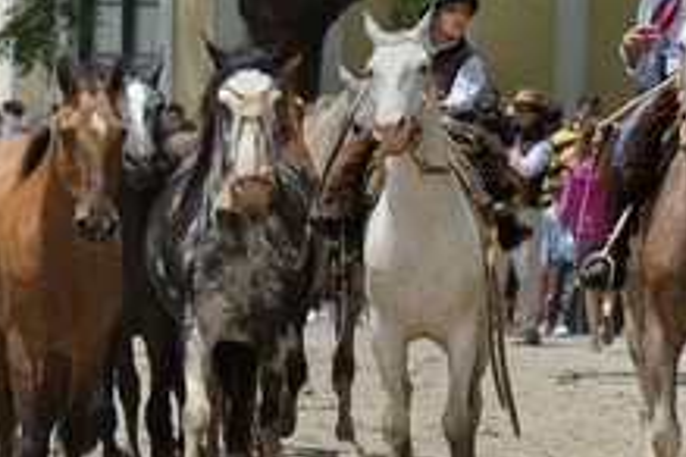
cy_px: 178
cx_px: 329
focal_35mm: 383
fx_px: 7298
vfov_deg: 3.6
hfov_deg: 5.4
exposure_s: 1/640
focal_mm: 200
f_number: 9
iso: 400
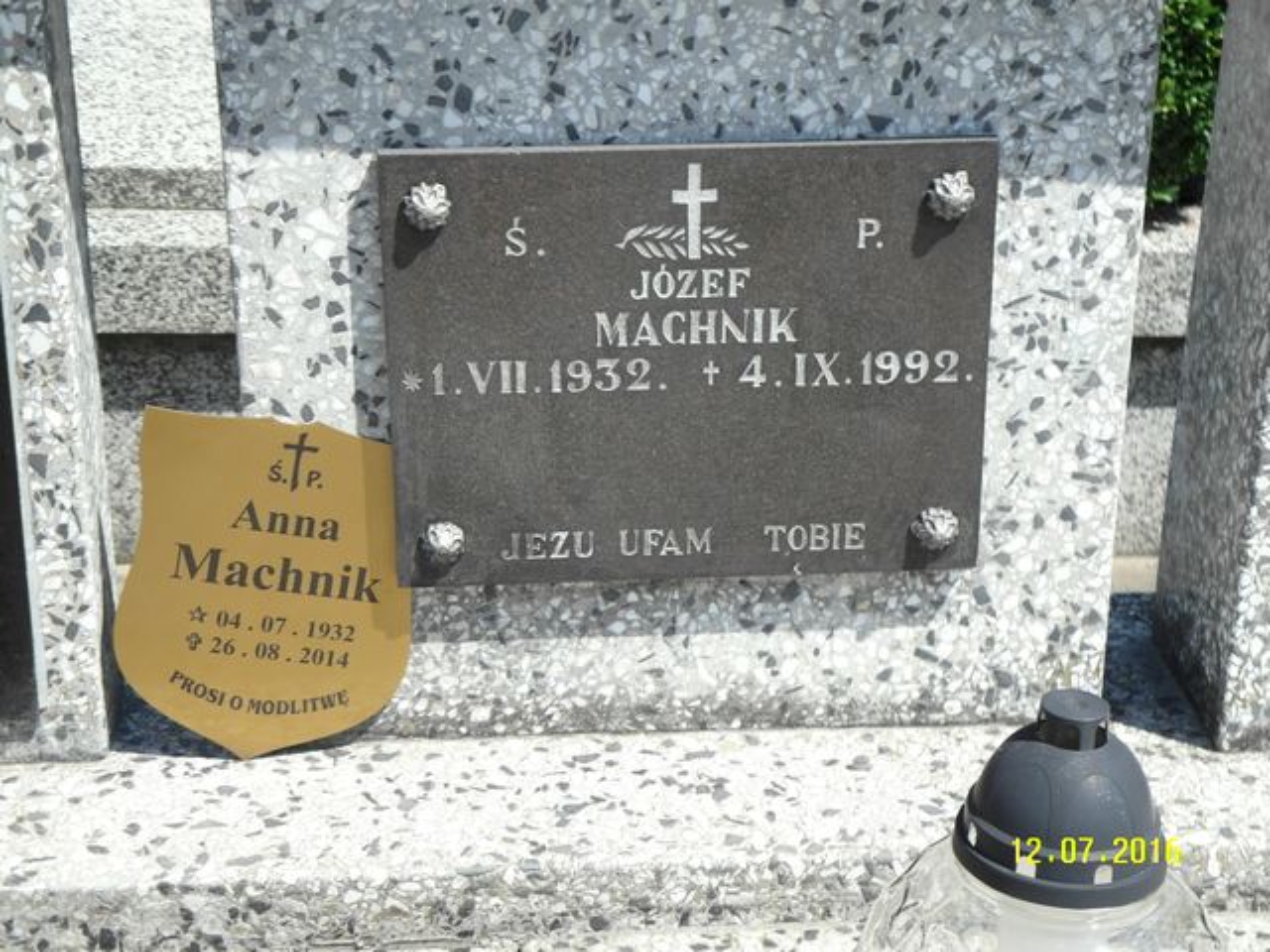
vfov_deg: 22.3
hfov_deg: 29.4
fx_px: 2421
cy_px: 476
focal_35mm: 66
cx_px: 635
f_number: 2.5
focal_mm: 14.1
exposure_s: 1/1500
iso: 80
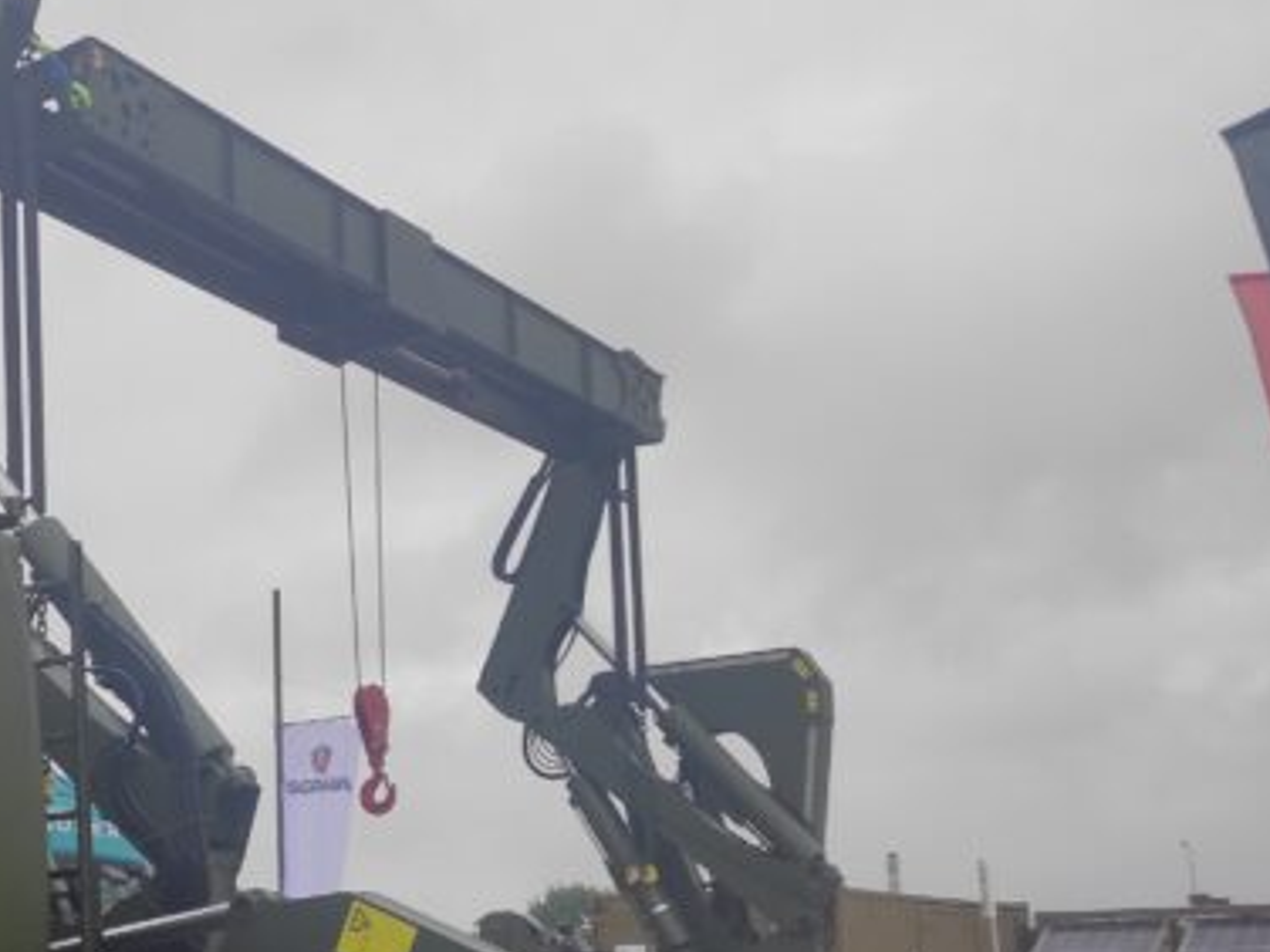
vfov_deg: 27.5
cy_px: 863
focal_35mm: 51
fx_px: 1871
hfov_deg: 34.0
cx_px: -14
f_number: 1.89
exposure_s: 1/303
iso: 100
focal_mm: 5.43
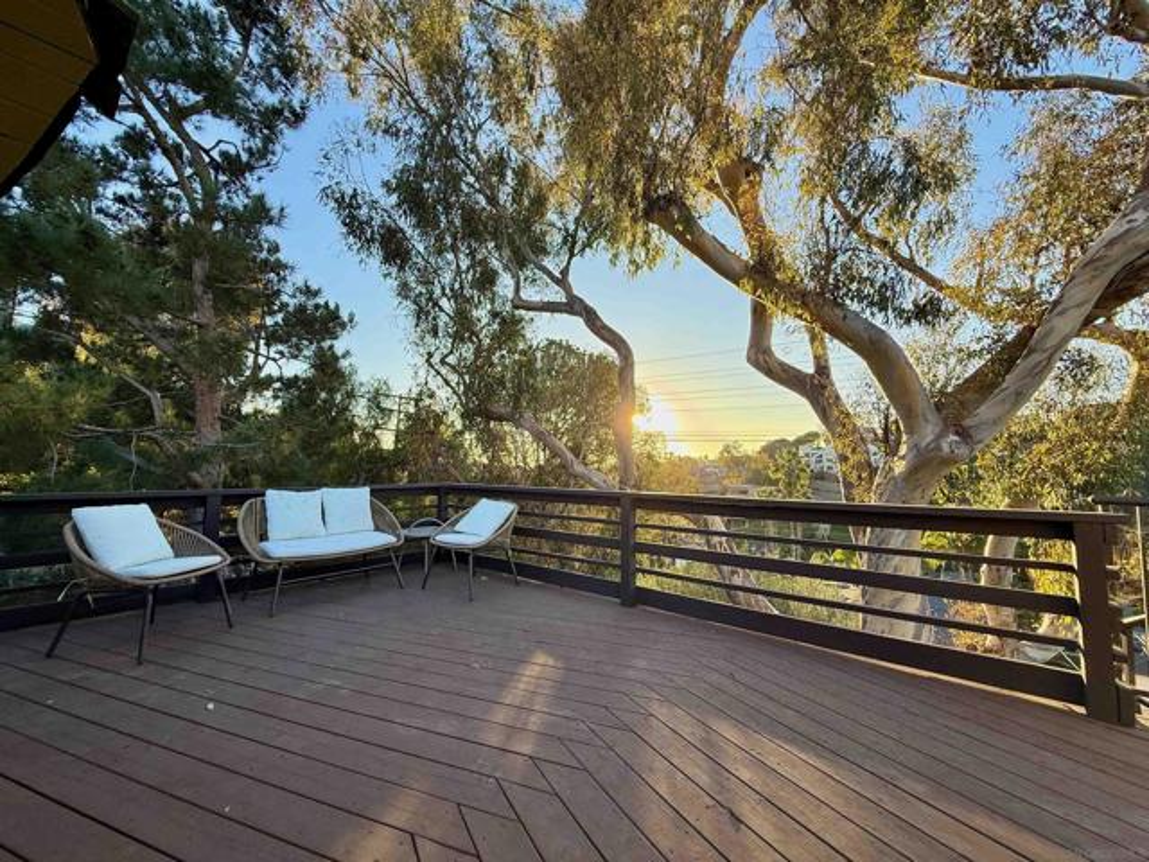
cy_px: 431
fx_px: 465
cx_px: 574
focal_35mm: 14
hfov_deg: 102.1
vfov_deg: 85.7
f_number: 2.2
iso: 64
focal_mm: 2.22
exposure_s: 1/381
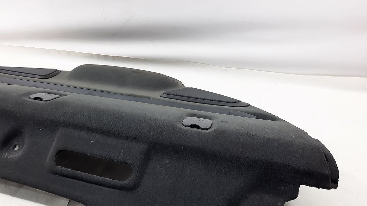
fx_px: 292
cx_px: 167
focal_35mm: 30
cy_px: 140
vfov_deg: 38.4
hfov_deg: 64.2
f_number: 2
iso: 50
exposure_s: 1/50
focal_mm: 4.6
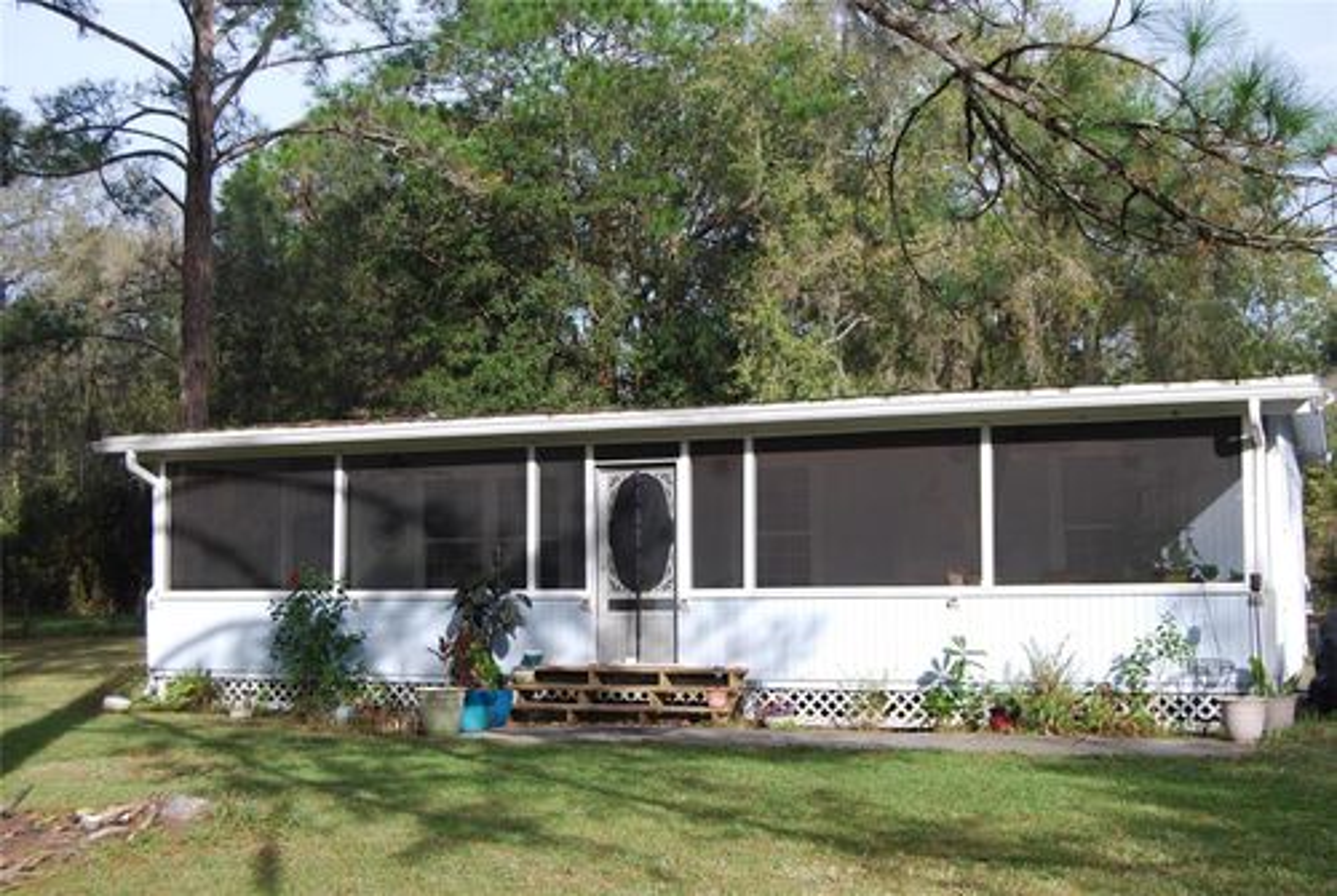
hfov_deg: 43.5
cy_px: 448
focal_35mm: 45
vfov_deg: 30.0
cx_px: 668
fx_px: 1674
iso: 100
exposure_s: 1/200
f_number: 7.1
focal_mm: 30
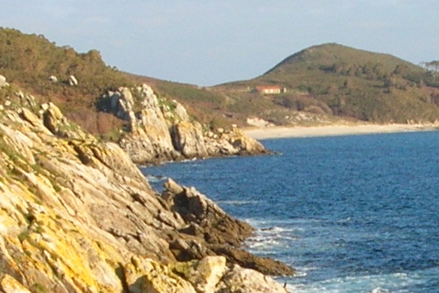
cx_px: 412
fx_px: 1914
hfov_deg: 13.0
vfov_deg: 8.7
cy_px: 263
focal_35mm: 157
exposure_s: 1/191
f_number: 5.6
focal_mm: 5.8
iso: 50
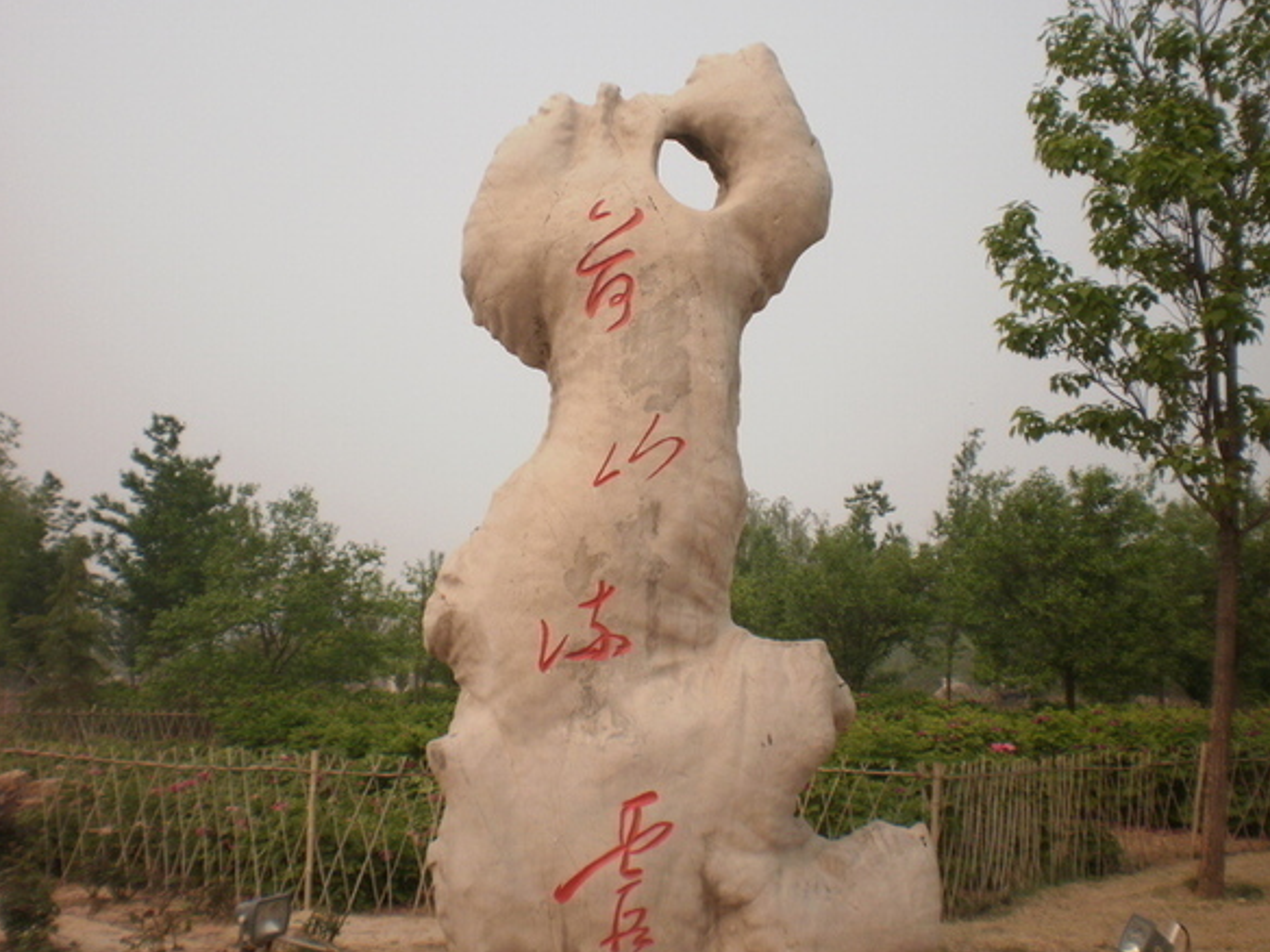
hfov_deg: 50.1
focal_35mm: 37
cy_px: 487
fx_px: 1357
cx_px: 626
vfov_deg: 38.7
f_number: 4.6
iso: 100
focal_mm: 6.3
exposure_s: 1/640
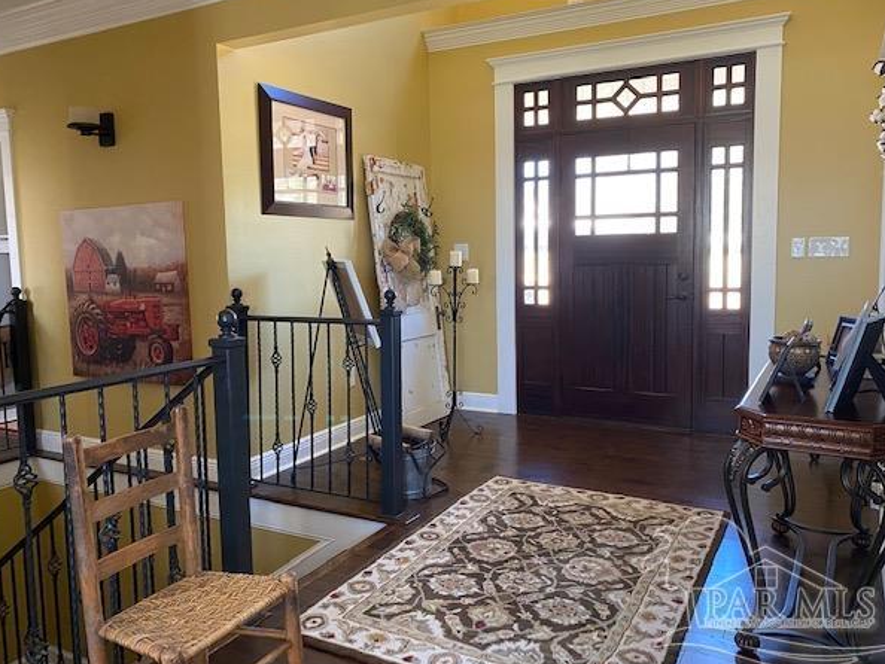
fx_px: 716
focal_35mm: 28
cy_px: 320
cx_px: 432
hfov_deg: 63.4
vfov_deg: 49.8
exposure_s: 1/60
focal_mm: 4.25
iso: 320
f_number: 1.8
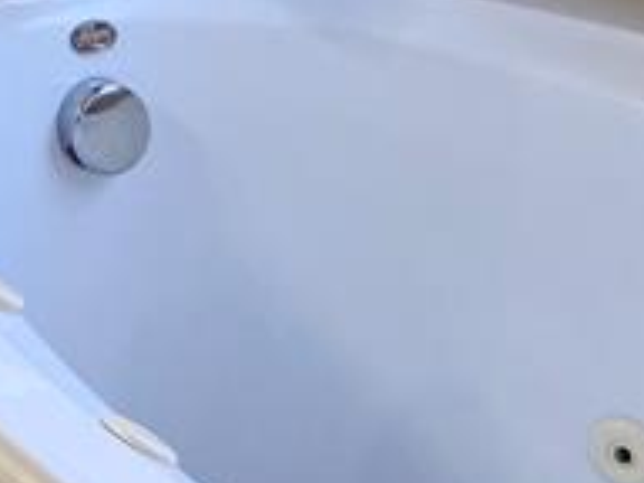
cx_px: -674
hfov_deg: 12.4
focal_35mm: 139
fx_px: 2586
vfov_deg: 9.9
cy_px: -493
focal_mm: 4.25
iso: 64
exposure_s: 1/60
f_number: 1.8
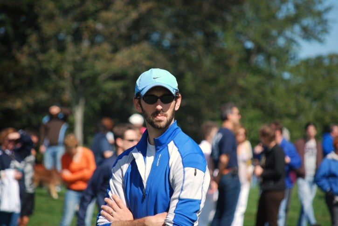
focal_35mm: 270
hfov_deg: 7.6
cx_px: 169
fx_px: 2537
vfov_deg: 5.1
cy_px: 113
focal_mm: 180
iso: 200
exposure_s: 1/640
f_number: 5.6
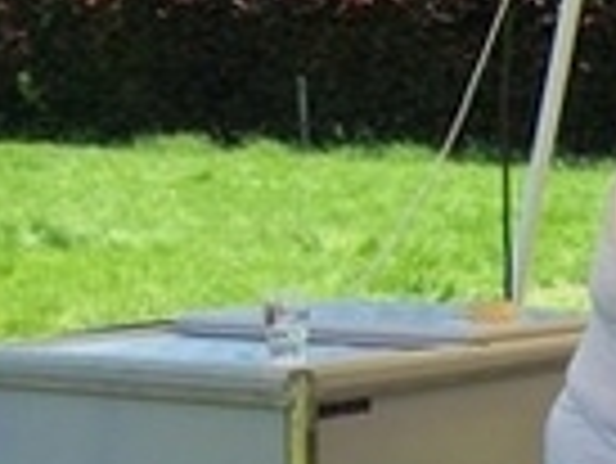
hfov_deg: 12.6
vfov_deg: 10.5
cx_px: 1165
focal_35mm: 140
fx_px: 2494
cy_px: 527
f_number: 2.9
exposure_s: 1/500
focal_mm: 5.7
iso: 81
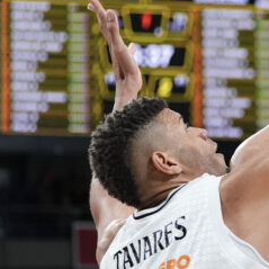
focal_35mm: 255
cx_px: 415
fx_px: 2242
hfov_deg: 6.8
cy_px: 151
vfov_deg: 6.9
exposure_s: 1/1600
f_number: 2.8
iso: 2000
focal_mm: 70
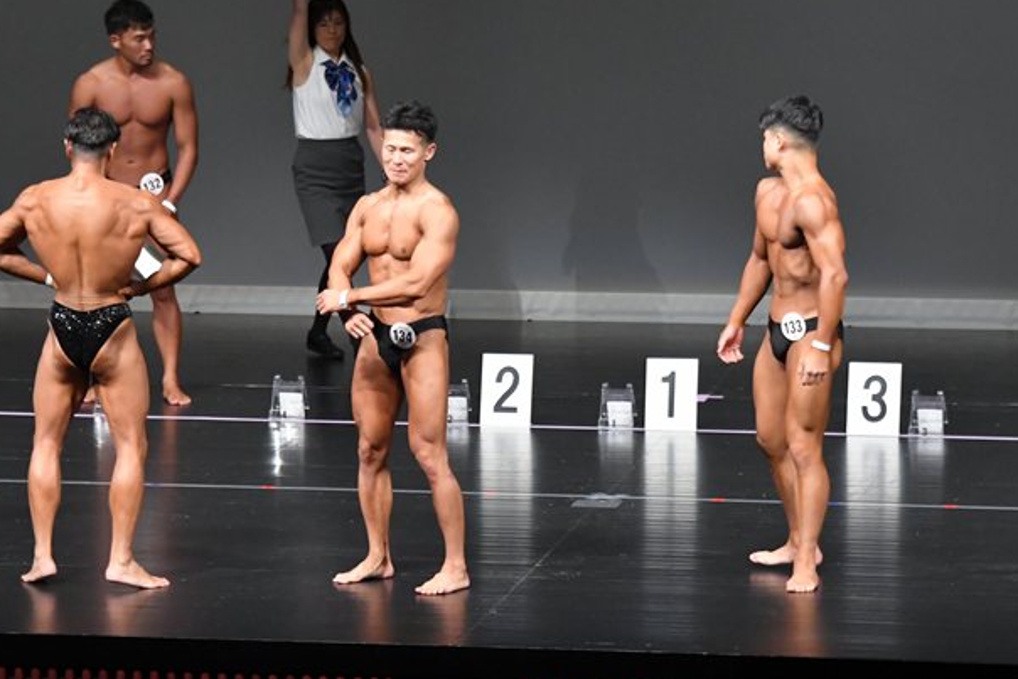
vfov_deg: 5.3
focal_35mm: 259
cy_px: 371
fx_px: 7325
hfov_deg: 7.9
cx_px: 412
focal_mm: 135
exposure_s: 1/400
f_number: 5.6
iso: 5000
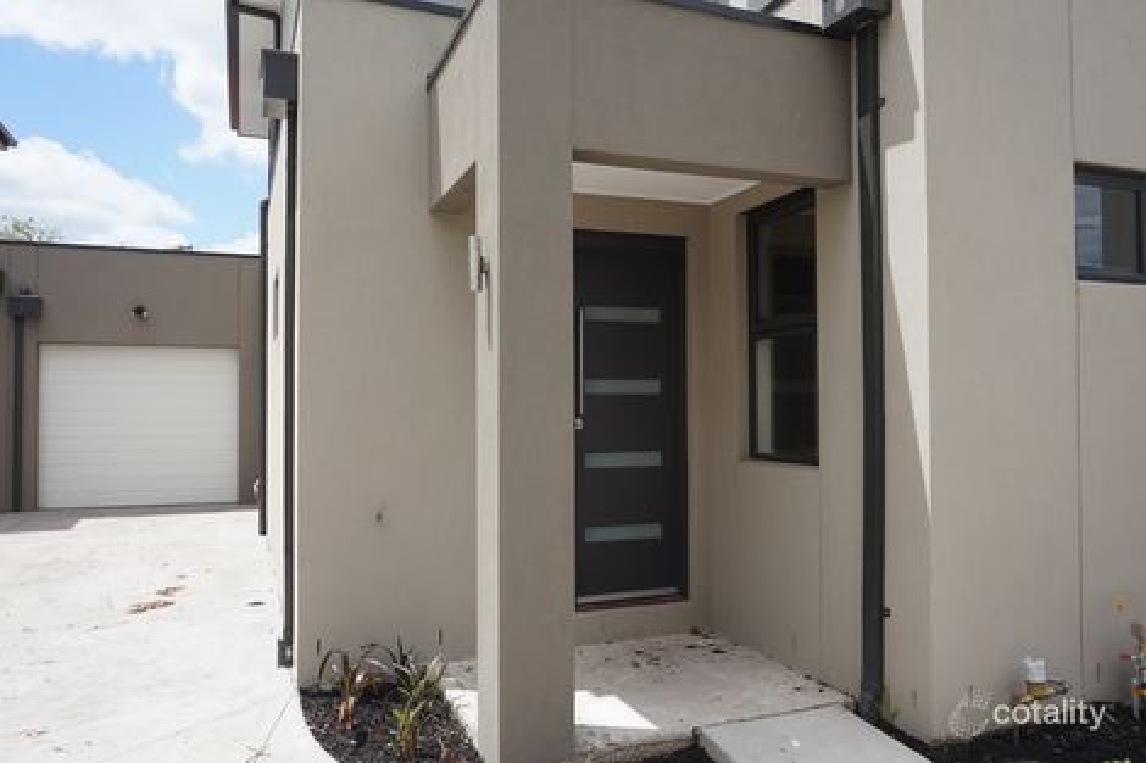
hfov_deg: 67.4
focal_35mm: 27
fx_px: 859
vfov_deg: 47.9
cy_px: 382
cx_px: 573
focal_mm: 18
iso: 100
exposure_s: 1/250
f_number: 7.1
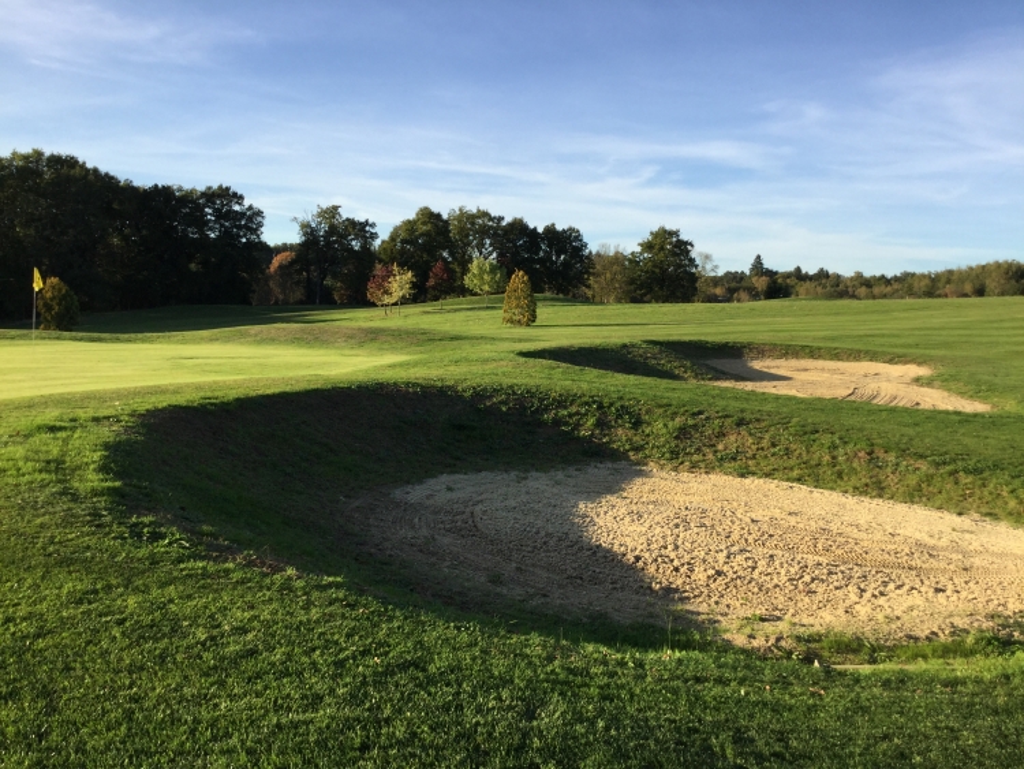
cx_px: 512
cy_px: 384
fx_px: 917
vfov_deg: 45.5
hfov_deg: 58.3
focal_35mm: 31
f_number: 2.4
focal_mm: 3.3
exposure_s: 1/715
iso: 25
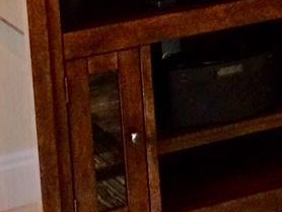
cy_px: -163
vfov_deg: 8.4
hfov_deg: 11.5
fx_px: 1386
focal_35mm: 170
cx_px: 260
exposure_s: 1/15
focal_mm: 4.15
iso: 64
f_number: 2.2
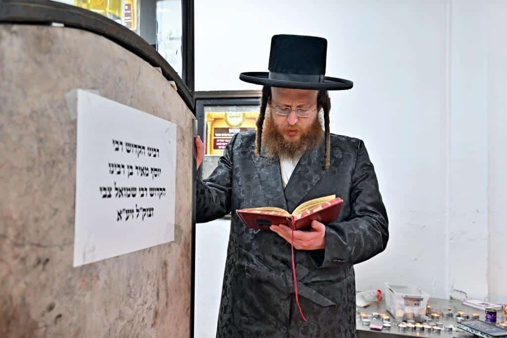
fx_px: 451
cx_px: 254
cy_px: 169
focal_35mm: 32
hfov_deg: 58.7
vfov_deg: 41.1
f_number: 4
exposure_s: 1/200
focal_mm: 32
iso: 1250
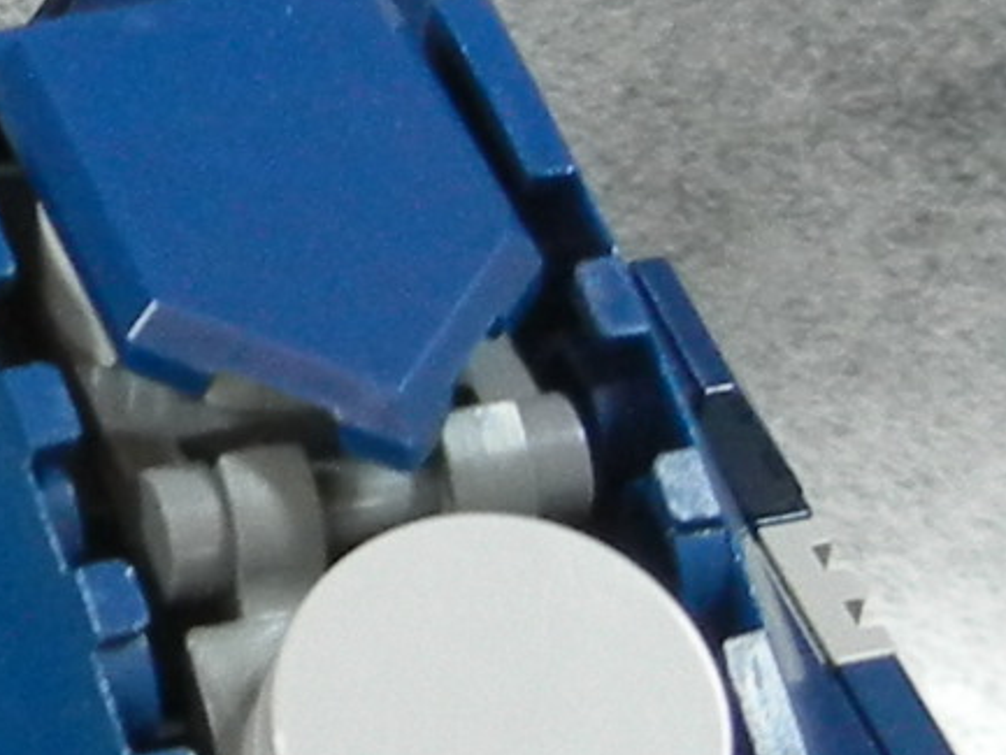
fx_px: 6570
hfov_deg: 8.5
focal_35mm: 226
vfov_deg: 6.6
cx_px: -553
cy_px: 414
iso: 400
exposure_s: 1/58.8
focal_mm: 5.4
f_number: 3.5
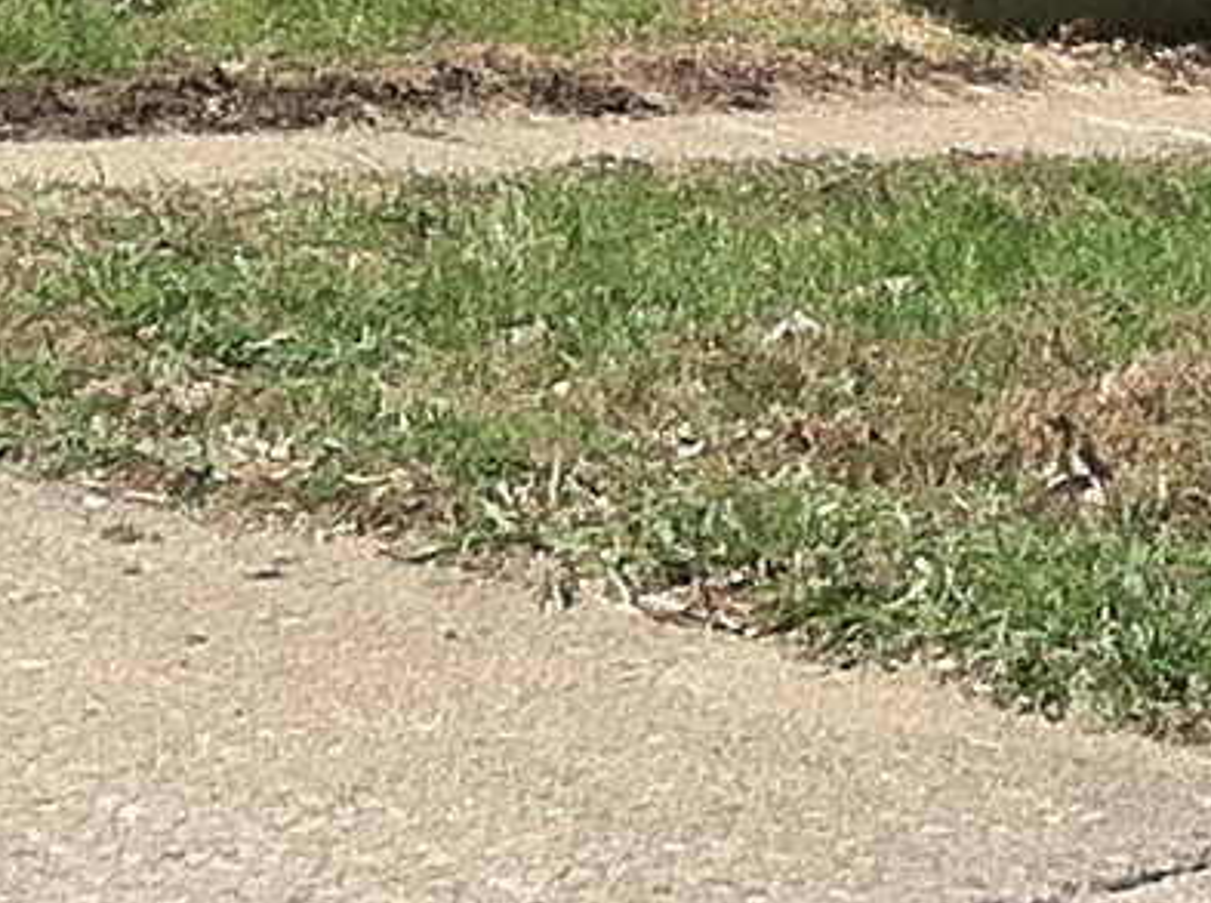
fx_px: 8064
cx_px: 1270
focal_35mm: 231
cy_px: -2028
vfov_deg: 5.9
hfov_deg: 8.5
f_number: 2.8
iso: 80
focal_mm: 3.85
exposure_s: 1/1071
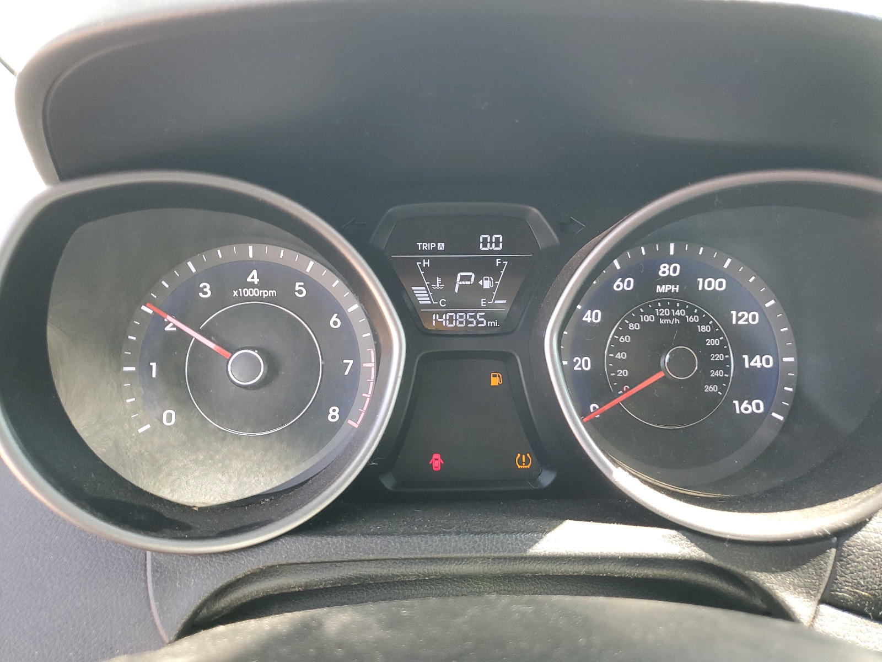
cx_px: 441
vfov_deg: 53.1
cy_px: 331
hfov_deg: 67.3
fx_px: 662
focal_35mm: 26
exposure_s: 1/120
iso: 87
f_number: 1.5
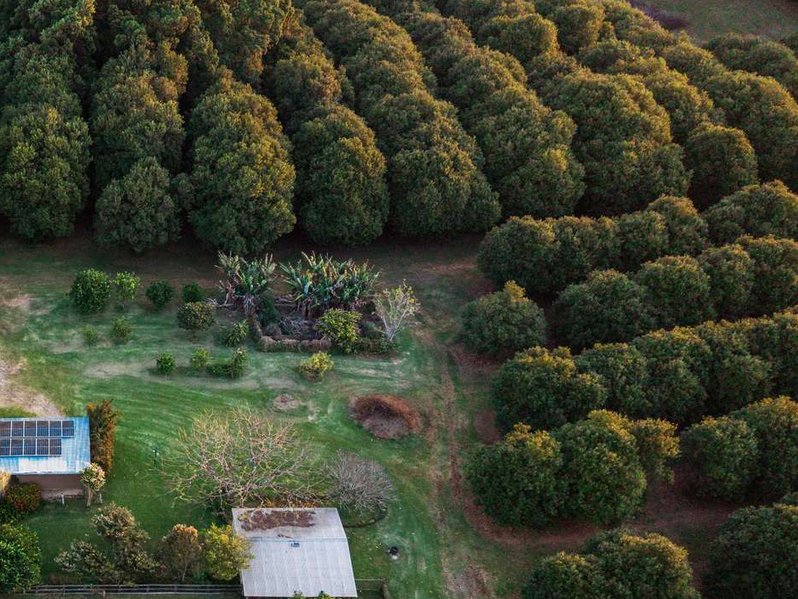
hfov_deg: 35.7
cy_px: 482
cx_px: 29
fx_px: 1130
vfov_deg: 29.0
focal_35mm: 49
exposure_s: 1/400
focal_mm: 8.67
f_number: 1.8
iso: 100
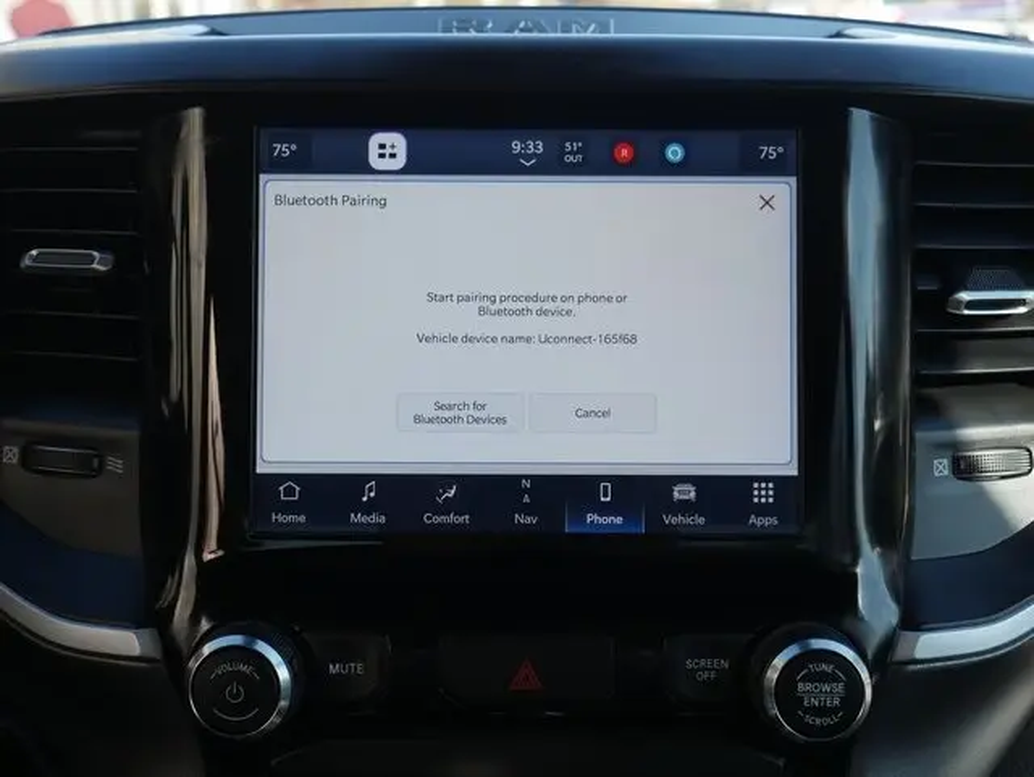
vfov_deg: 30.3
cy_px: 388
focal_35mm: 48
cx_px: 517
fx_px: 1435
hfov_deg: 39.6
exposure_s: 1/160
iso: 200
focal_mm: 24
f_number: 5.2
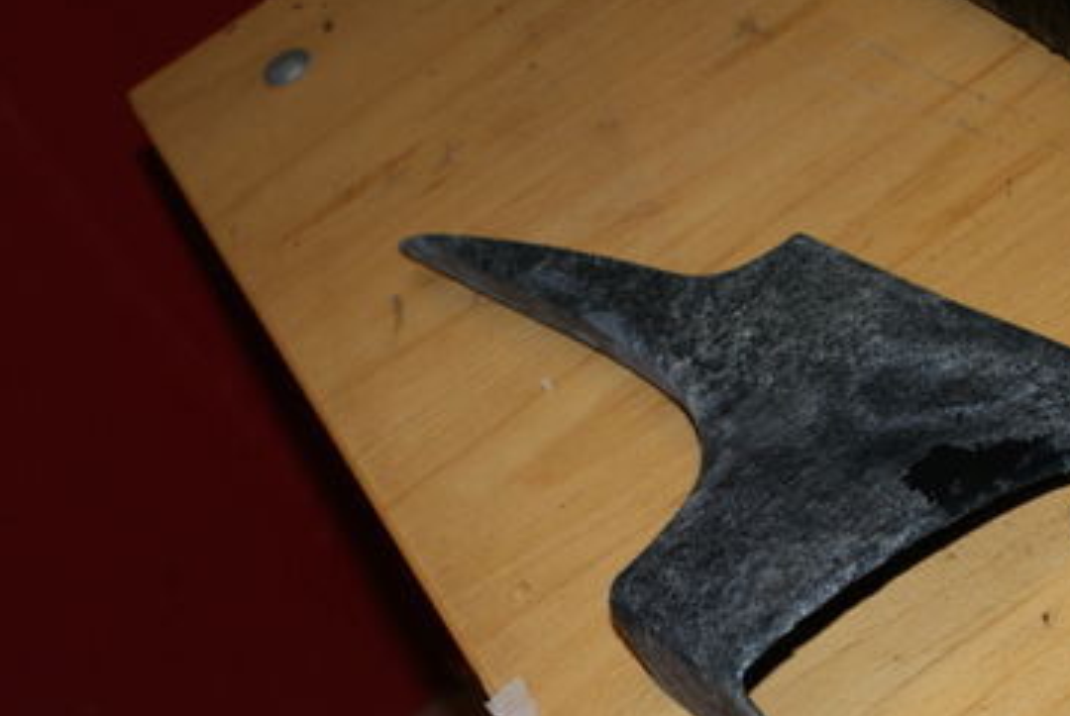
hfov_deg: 25.0
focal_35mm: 80
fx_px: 2381
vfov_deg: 17.0
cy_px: 573
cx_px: 826
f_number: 5.6
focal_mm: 30
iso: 400
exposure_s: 1/60
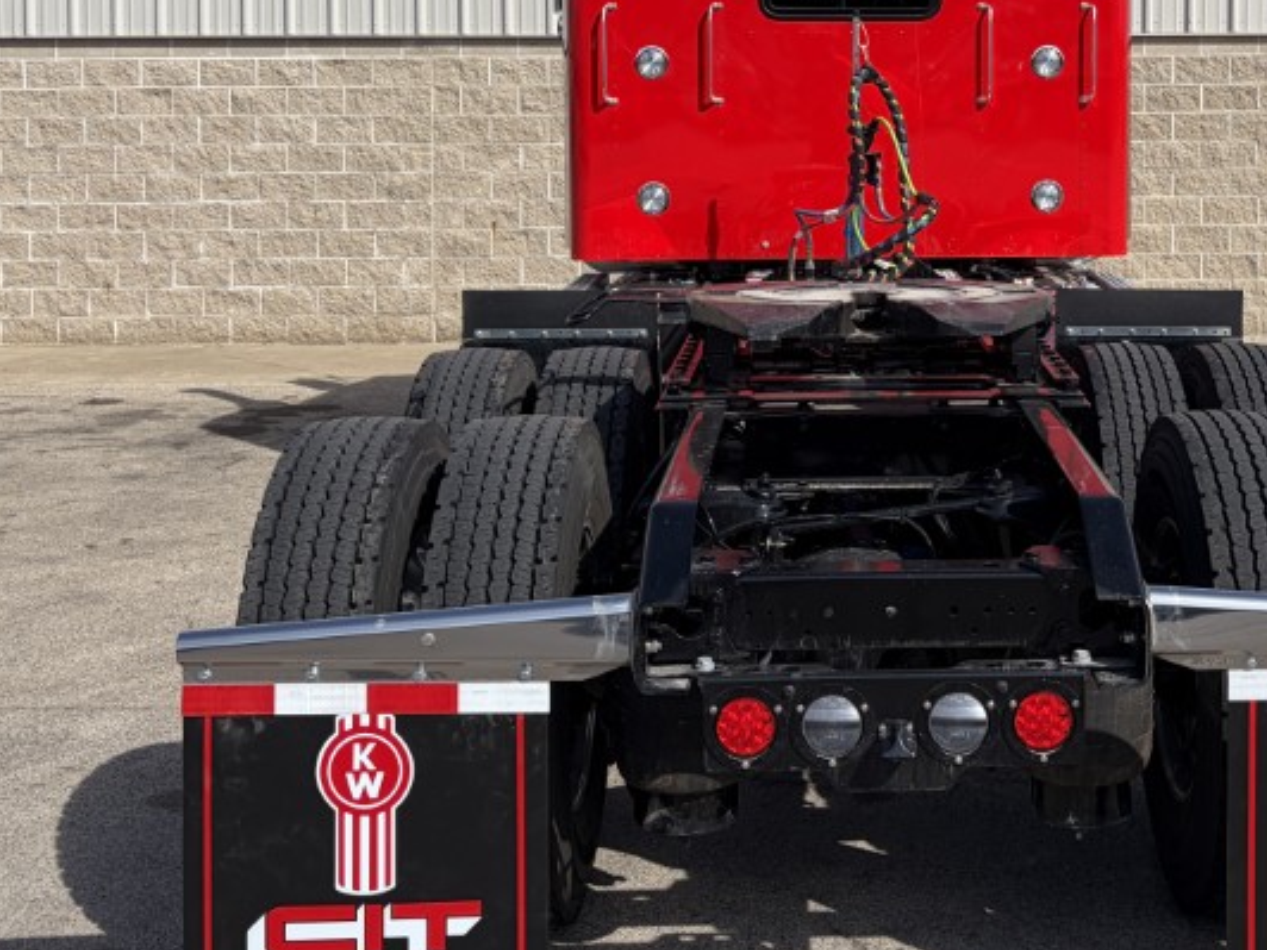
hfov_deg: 37.5
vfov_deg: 28.4
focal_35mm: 50
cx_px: 907
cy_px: 176
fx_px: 1830
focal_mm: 5.96
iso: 50
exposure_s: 1/3831
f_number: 1.6
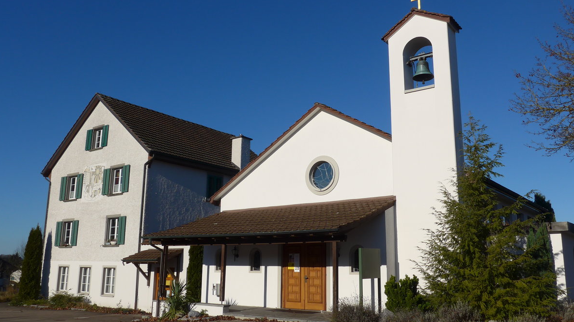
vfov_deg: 36.7
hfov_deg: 61.0
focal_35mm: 32
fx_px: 487
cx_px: 289
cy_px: 158
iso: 80
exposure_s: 1/2000
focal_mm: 6
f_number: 3.5
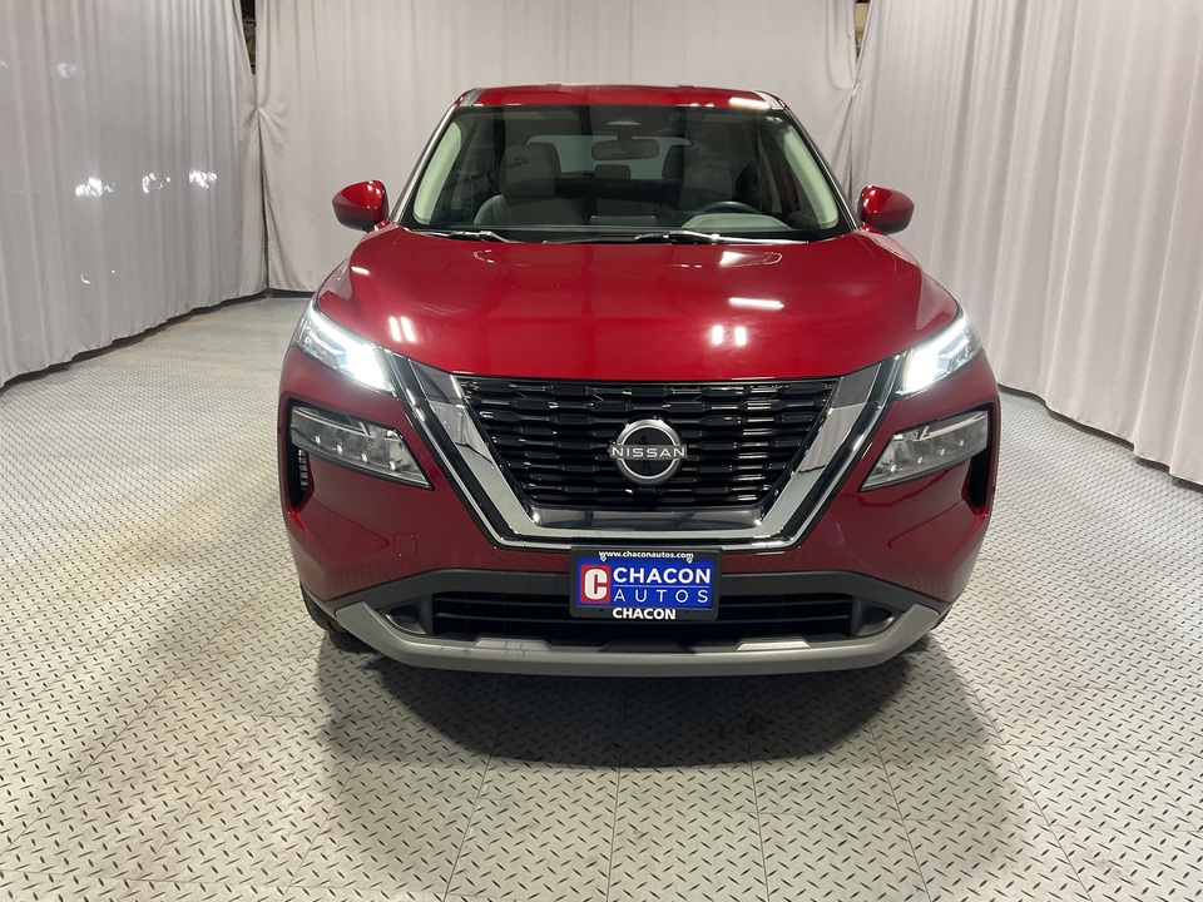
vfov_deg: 48.2
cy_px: 451
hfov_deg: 61.7
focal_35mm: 29
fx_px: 1008
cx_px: 602
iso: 80
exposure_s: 1/60
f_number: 1.8
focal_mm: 3
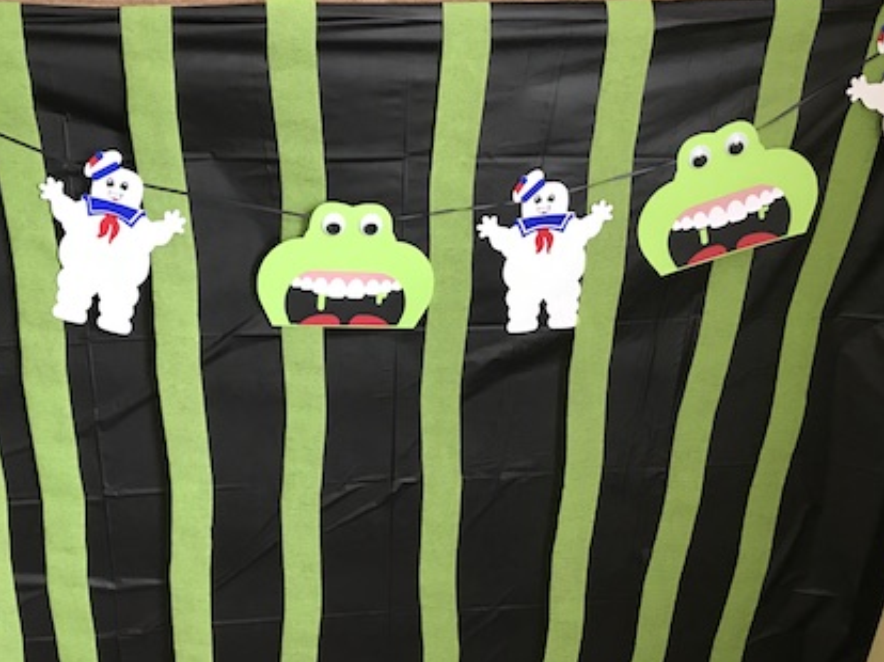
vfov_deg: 36.4
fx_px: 995
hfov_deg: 47.7
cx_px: 361
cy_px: 448
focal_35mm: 39
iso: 80
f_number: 1.8
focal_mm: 3.99
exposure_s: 1/15
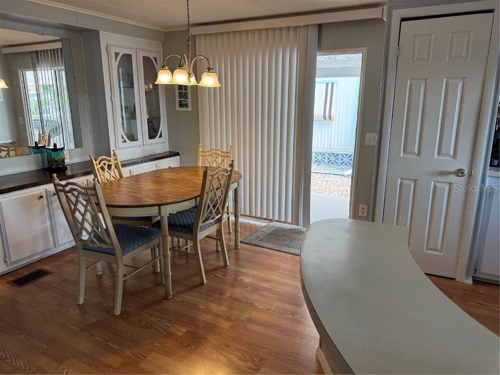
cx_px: 250
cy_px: 188
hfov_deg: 71.6
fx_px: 347
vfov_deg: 56.8
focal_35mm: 24
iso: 200
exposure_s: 1/120
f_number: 1.78
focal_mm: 6.76
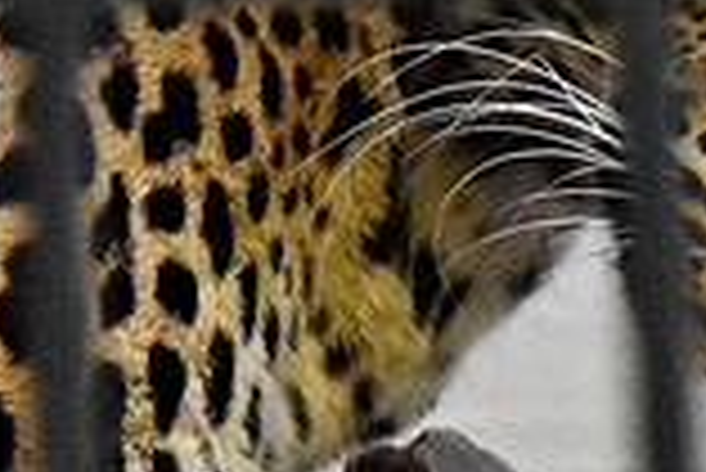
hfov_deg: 1.5
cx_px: 301
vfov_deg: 1.0
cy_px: 83
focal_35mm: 1371
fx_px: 26911
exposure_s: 1/500
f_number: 5.6
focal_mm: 140
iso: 9000
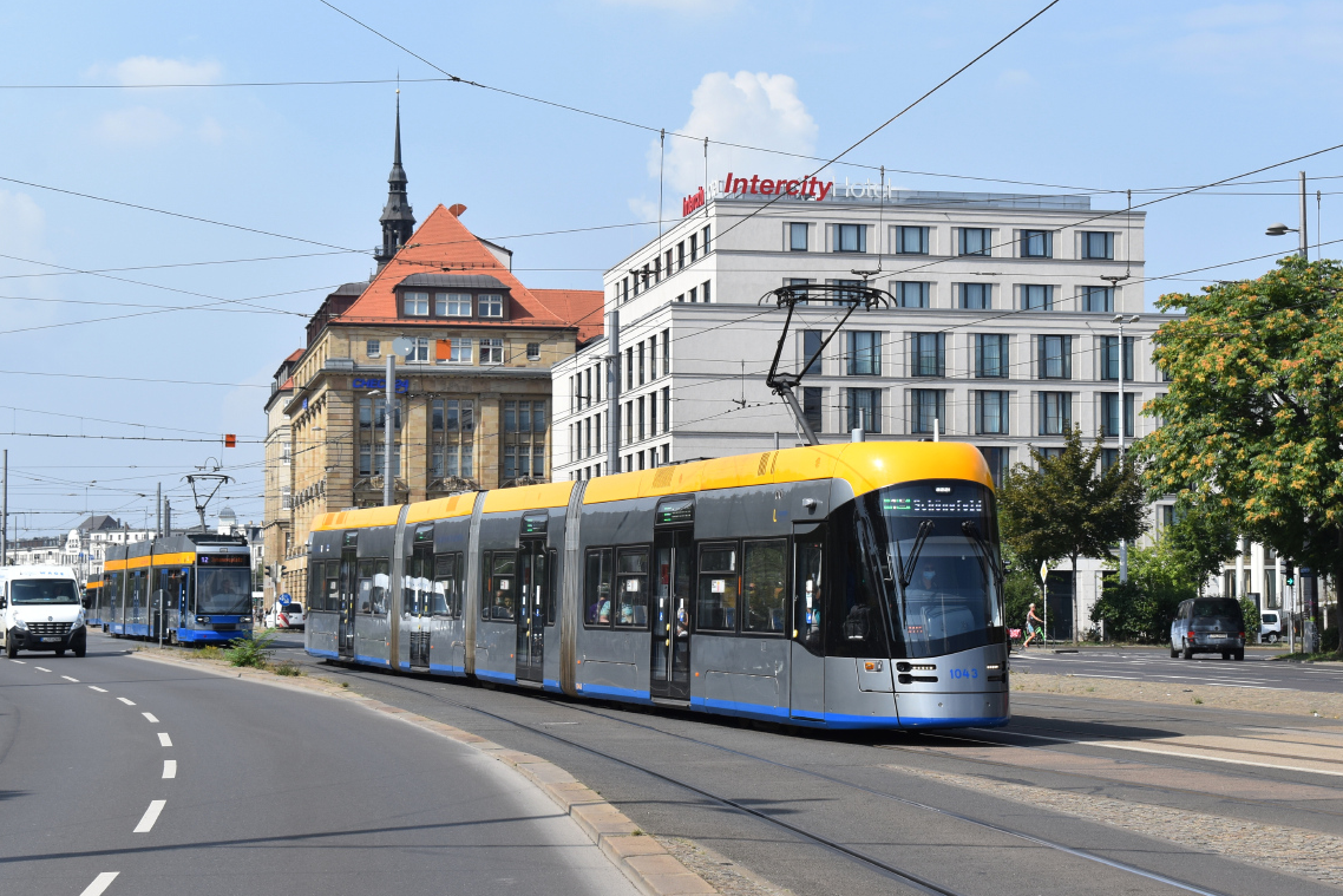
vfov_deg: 18.9
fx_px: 2686
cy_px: 449
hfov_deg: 28.1
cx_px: 707
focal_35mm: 72
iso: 200
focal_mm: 42
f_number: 10
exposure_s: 1/400
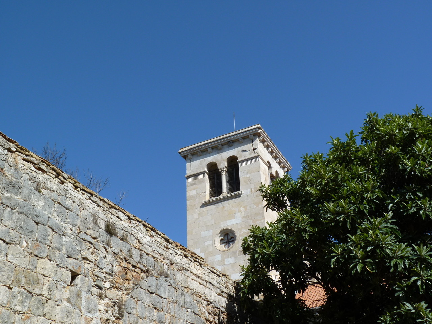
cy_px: 162
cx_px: 216
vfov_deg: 33.6
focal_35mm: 43
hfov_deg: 43.9
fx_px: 537
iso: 80
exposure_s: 1/320
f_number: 5.6
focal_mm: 7.6
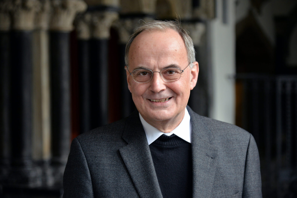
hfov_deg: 23.6
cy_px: 99
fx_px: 710
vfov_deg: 15.9
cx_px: 148
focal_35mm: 86
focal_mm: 86
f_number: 4.5
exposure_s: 1/125
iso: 1000
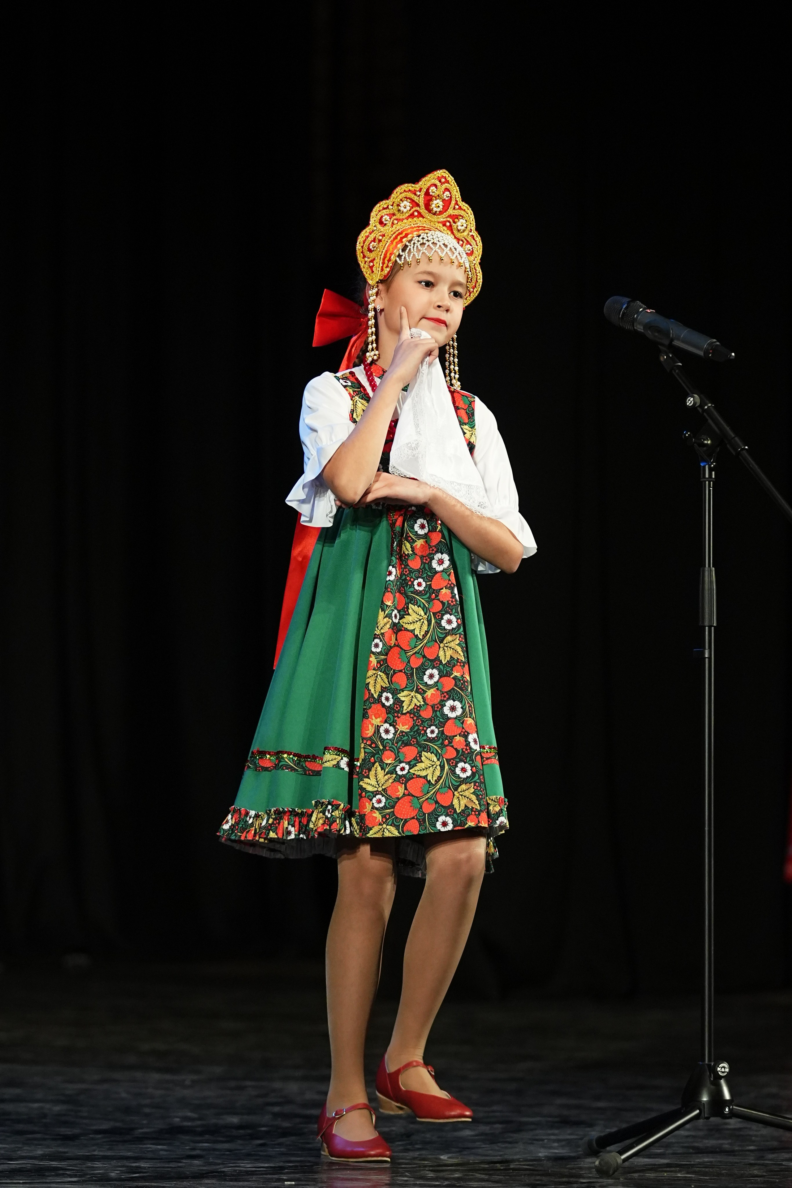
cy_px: 594
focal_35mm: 180
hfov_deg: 7.6
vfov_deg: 11.4
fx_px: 5940
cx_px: 396
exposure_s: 1/400
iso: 2500
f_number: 2.8
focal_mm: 120
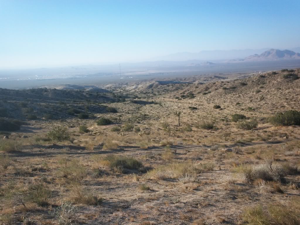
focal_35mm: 38
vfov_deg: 37.7
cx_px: 150
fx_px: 329
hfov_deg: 49.0
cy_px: 112
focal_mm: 6.3
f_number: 4.5
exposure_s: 1/500
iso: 80
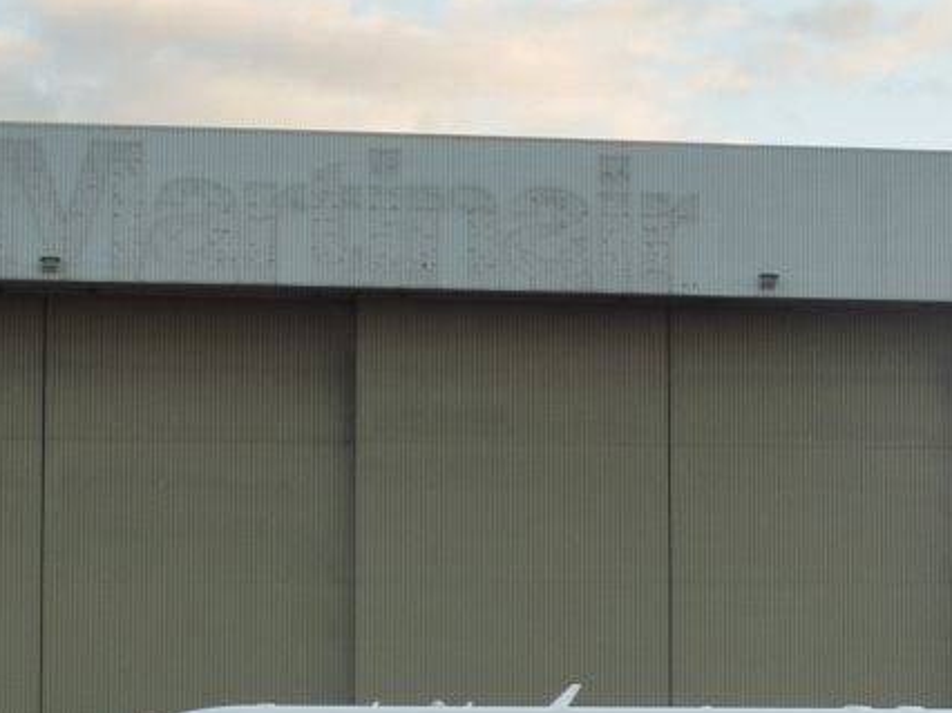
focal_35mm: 149
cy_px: 492
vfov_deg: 9.9
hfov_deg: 13.1
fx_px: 4095
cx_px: 990
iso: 100
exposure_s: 1/80
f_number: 4.8
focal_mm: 11
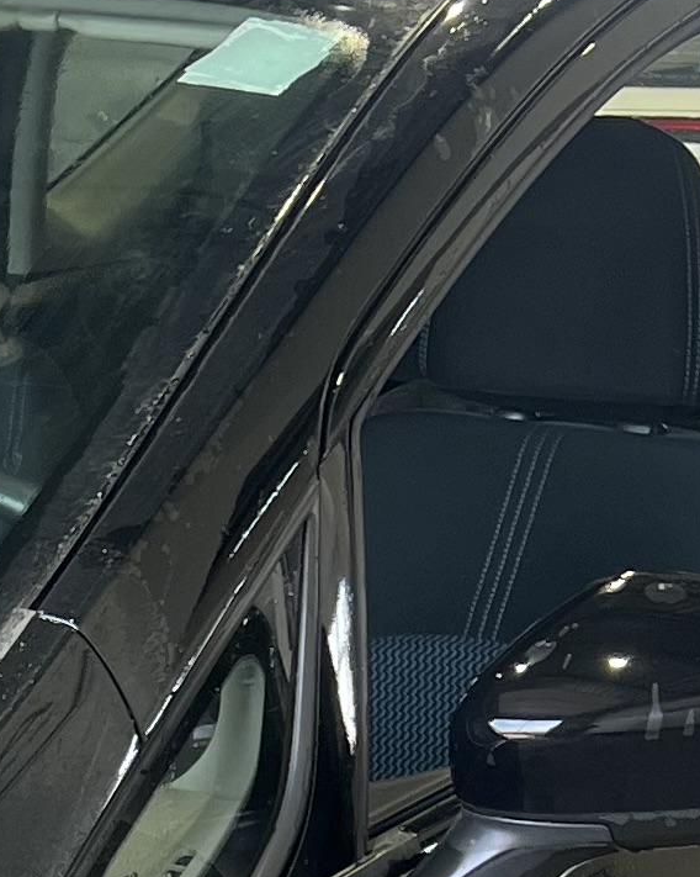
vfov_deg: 12.6
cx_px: -609
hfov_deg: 10.1
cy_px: 1412
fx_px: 3732
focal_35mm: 144
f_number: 1.5
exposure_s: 1/124
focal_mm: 5.7
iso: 64
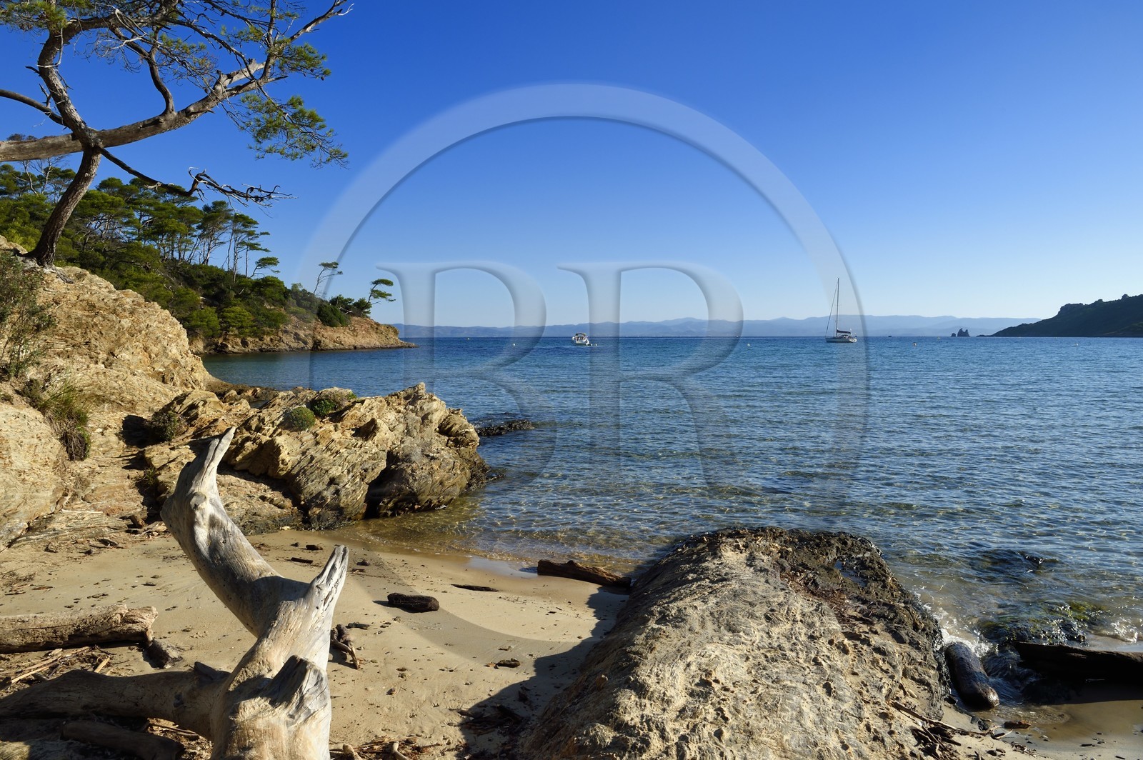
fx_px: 761
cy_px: 380
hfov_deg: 73.8
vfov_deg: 53.1
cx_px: 572
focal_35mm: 24
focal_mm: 24
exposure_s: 1/250
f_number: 16
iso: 200
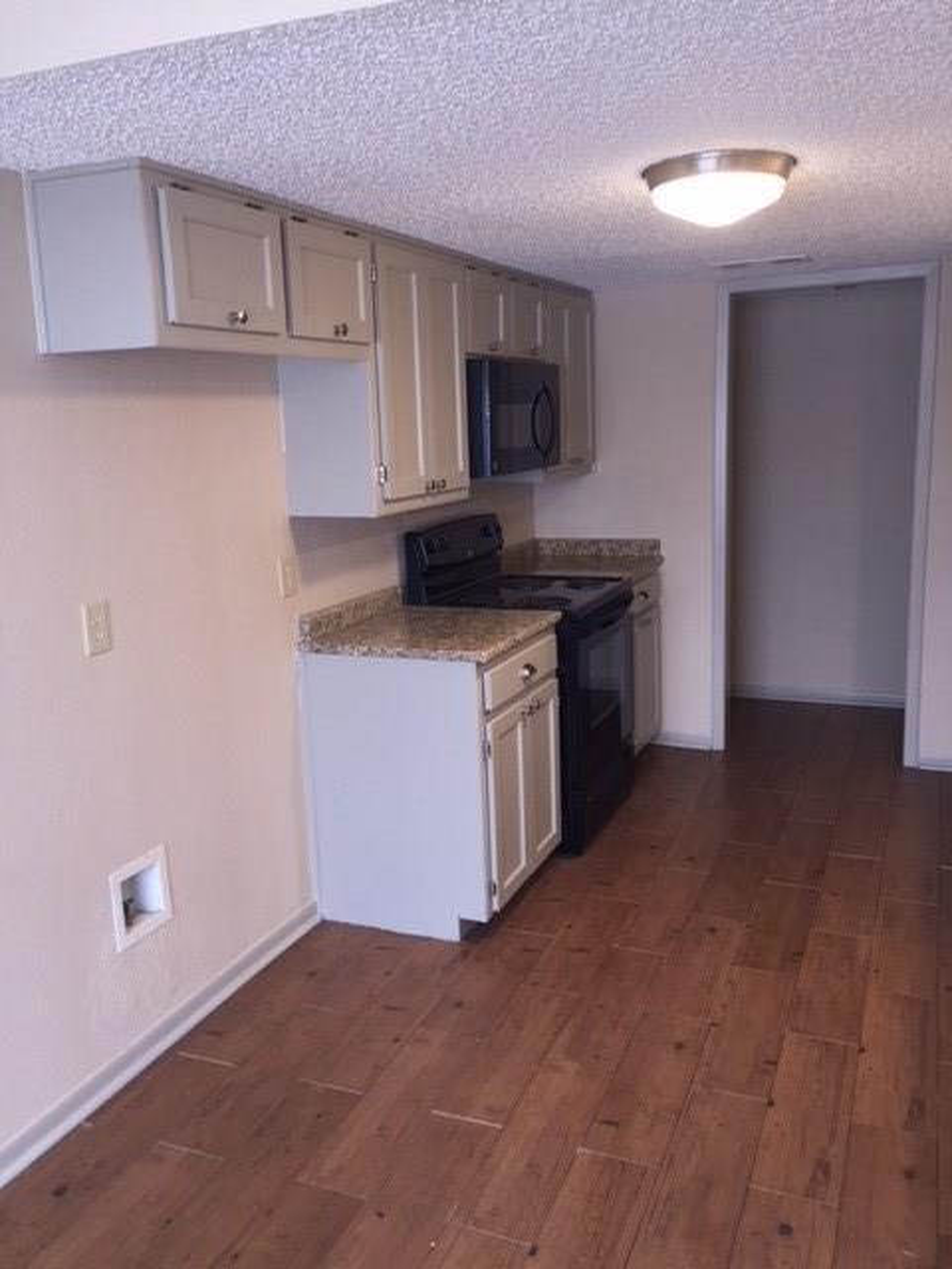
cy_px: 634
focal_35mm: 29
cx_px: 476
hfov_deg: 48.2
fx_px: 1063
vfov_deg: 61.7
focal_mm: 4.15
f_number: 2.2
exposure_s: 1/30
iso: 40
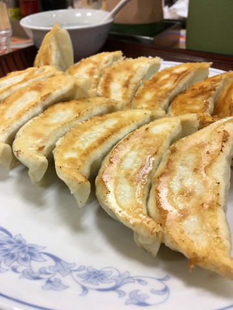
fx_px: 260
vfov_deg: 61.7
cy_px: 155
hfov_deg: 48.2
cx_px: 116
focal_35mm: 29
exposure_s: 1/60
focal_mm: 4.15
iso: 32
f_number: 2.2
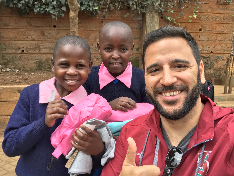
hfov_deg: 56.8
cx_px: 117
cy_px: 88
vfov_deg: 44.2
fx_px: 216
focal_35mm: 32
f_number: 2.2
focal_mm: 2.87
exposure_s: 1/250
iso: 25
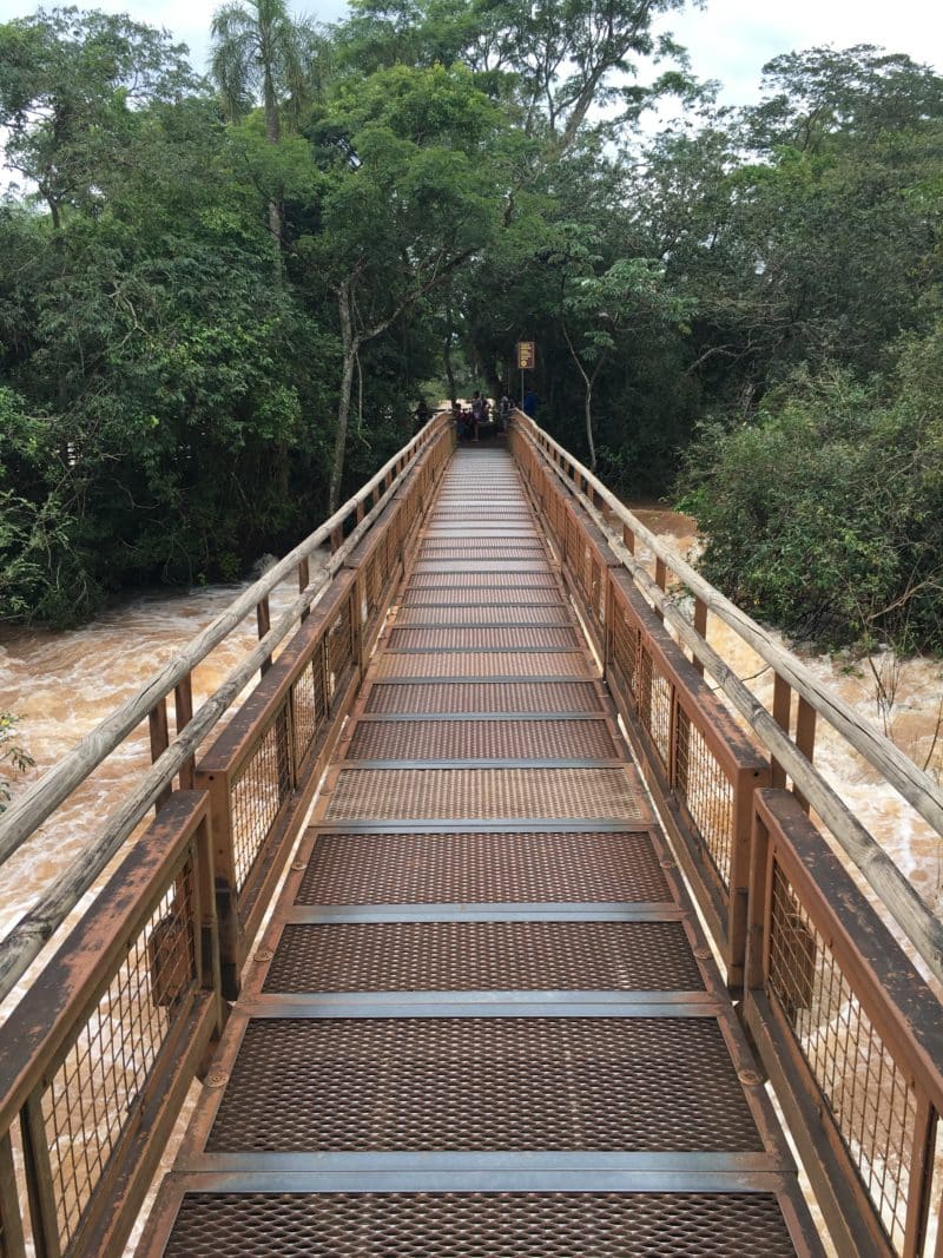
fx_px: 1054
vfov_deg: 61.7
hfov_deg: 48.2
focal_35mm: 29
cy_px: 629
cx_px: 472
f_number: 2.2
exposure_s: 1/523
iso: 25
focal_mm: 4.15
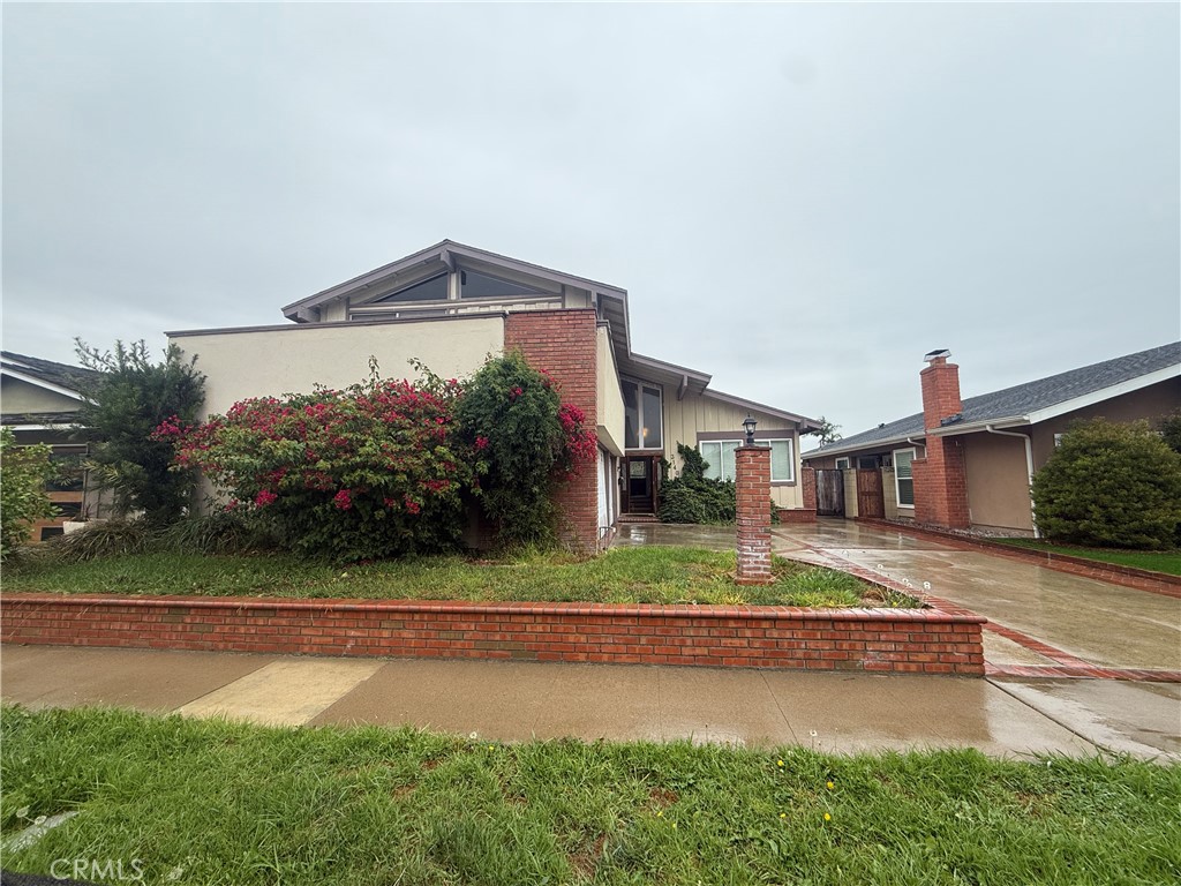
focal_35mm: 14
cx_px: 590
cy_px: 443
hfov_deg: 102.1
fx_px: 478
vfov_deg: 85.7
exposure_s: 1/468
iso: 50
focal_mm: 2.22
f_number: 2.2
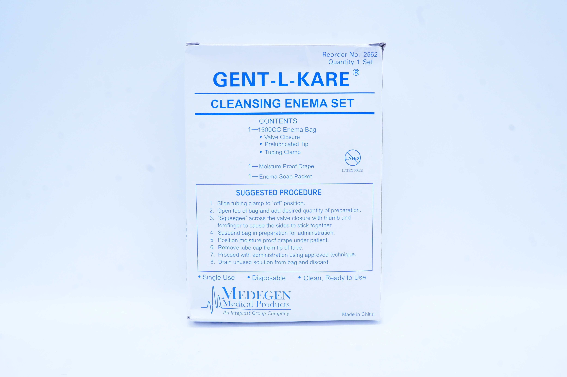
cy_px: 188
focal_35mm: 34
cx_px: 284
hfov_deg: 55.2
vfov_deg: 38.3
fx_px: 543
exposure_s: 1/10
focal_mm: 23
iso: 400
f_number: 14
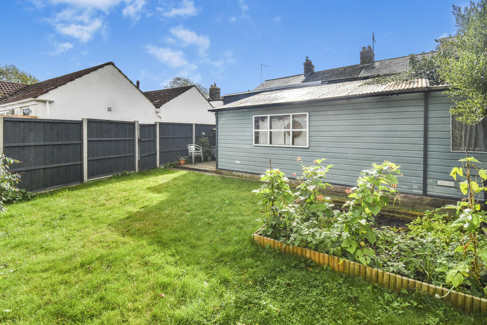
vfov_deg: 77.3
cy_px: 162
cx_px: 244
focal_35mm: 15
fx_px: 203
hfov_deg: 100.4
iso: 125
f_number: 8
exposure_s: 1/250
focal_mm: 10
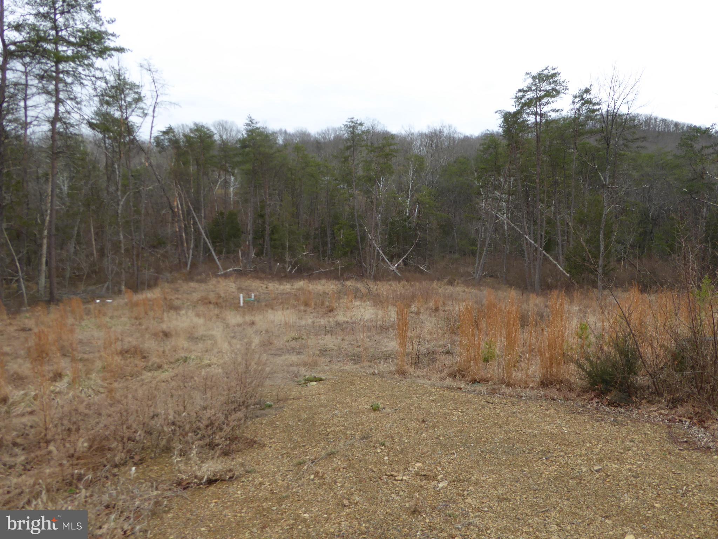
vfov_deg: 56.8
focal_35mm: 24
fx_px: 498
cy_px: 270
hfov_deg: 71.6
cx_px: 359
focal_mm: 4.3
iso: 100
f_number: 4
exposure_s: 1/160
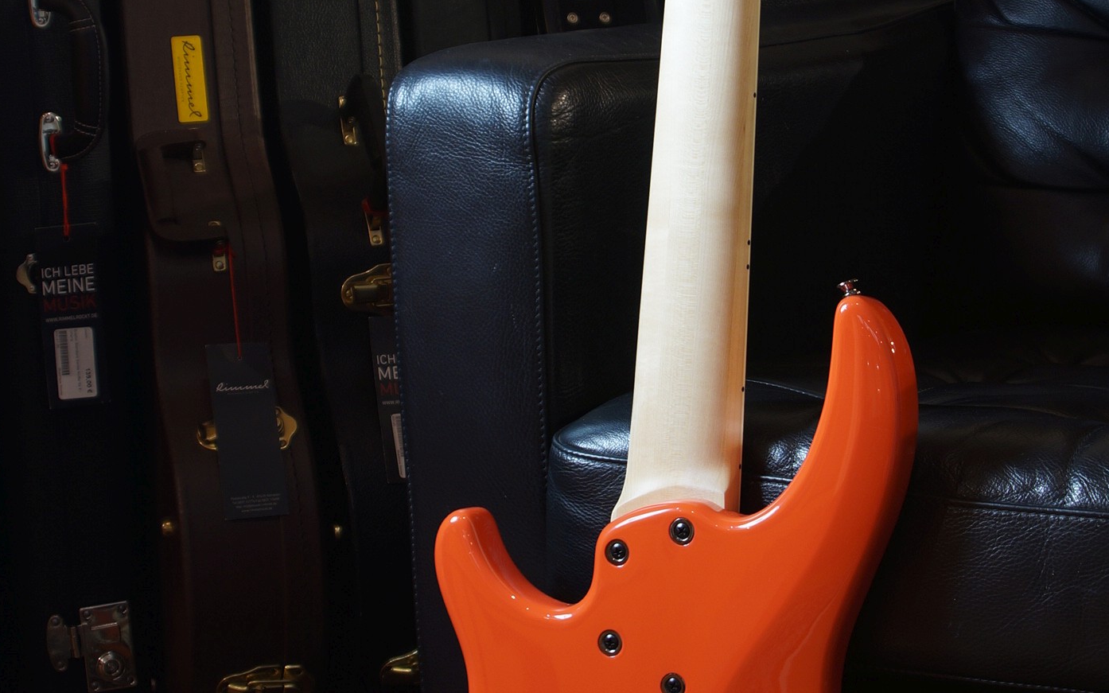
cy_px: 216
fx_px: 2539
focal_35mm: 84
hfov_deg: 24.6
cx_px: 602
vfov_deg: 15.5
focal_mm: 28
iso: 100
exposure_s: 1/6
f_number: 5
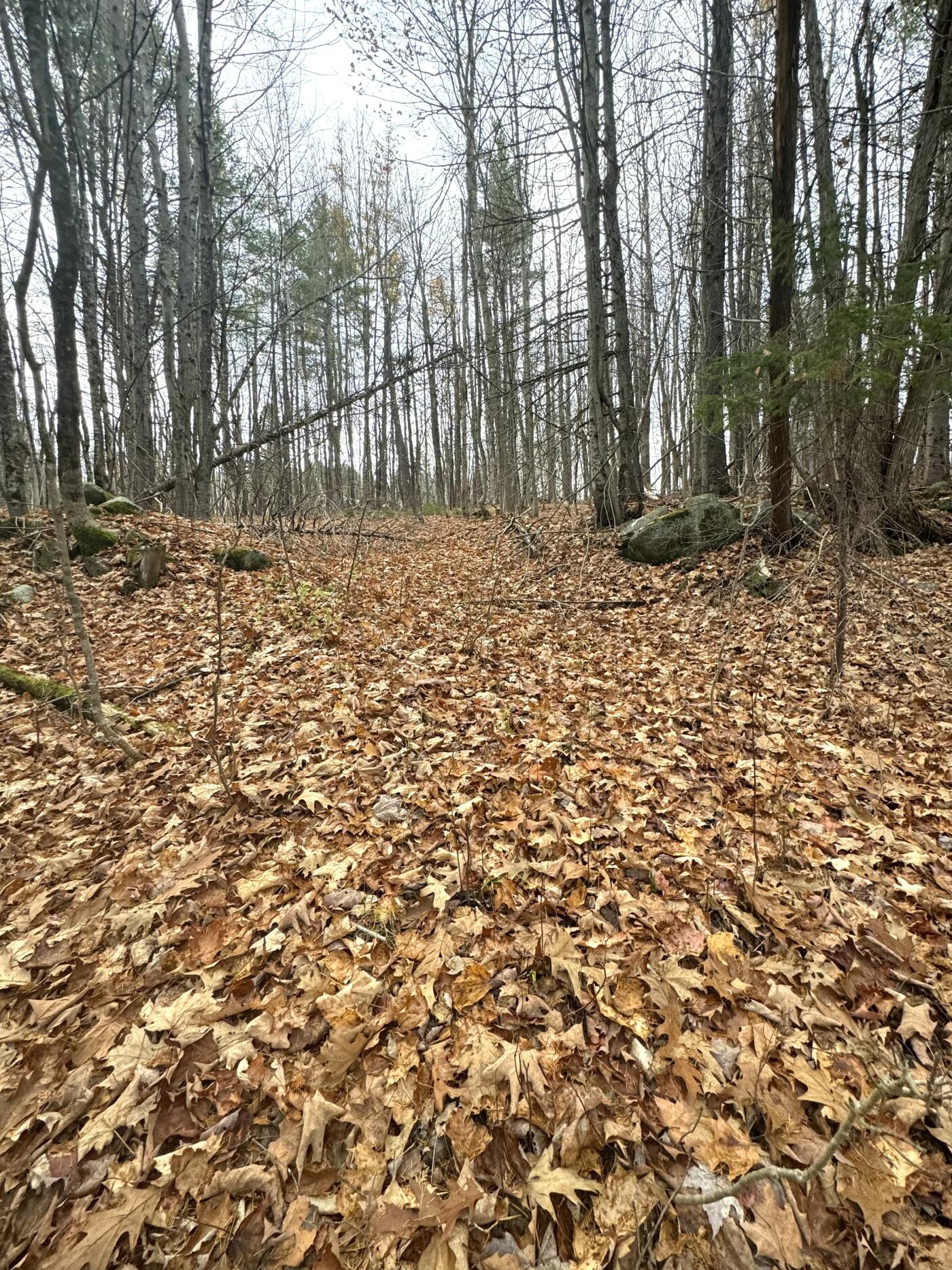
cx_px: 509
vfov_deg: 98.1
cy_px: 616
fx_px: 550
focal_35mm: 15
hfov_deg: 81.6
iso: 160
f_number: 2.2
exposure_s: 1/99
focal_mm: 2.22
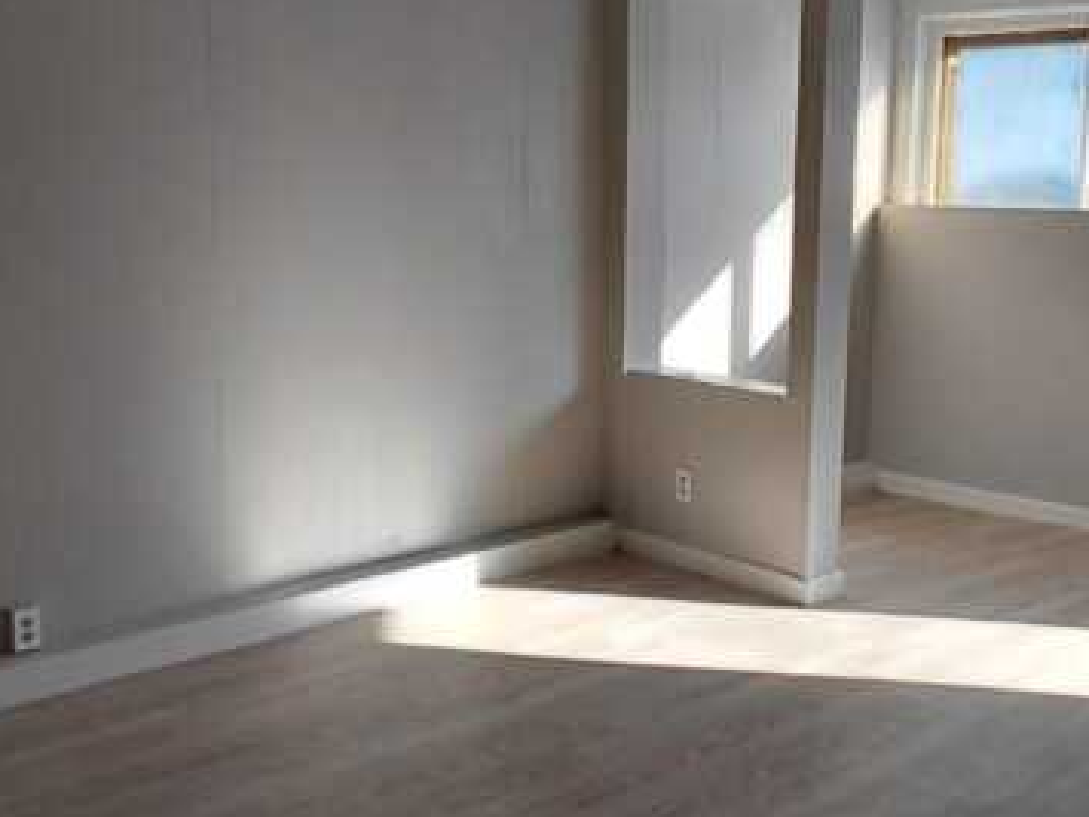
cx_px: 603
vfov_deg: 31.5
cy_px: 379
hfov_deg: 41.2
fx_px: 1447
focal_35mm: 46
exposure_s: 1/338
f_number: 2.2
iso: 40
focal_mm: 1.64
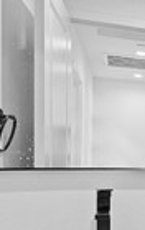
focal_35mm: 65
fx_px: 409
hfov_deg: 13.4
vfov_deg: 31.0
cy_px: 166
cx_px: 367
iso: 640
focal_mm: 14
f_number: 4
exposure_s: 1/100
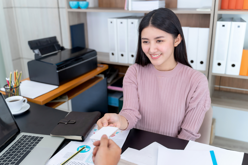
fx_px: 255
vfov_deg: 35.9
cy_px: 82
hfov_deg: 51.9
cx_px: 124
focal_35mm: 37
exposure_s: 1/160
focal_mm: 37
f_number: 2.8
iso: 400
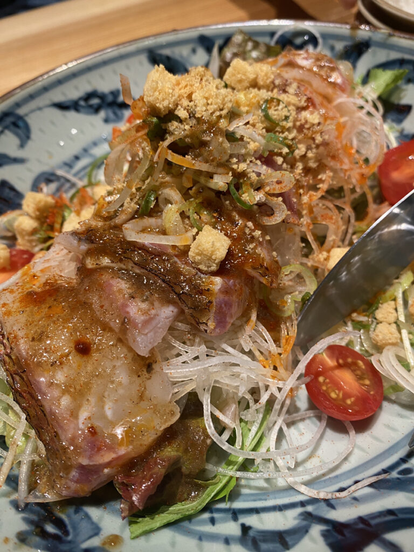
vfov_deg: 69.4
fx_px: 399
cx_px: 207
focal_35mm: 25
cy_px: 276
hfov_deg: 54.9
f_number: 1.8
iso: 100
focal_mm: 4.25
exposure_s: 1/60
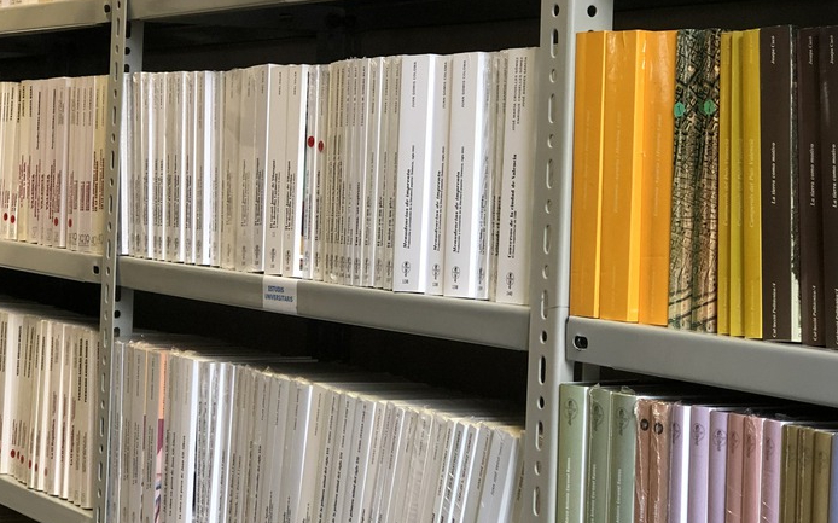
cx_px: 355
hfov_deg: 22.5
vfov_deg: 14.1
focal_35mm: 92
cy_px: 145
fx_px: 2100
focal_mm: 6.6
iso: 100
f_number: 2.8
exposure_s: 1/33
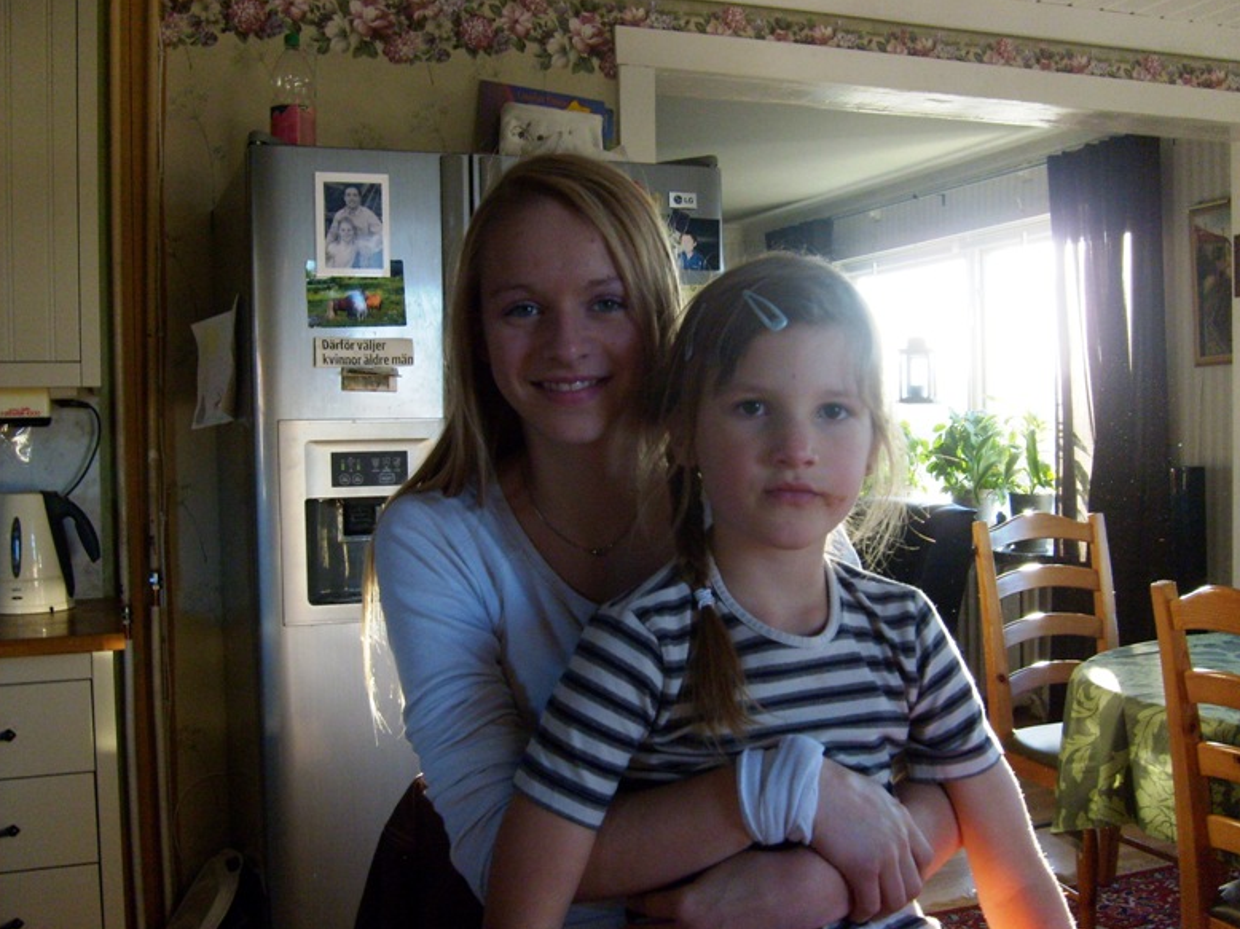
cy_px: 464
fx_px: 1289
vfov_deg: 39.6
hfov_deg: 51.4
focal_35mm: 36
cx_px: 630
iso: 80
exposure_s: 1/60
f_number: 2.8
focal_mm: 5.8
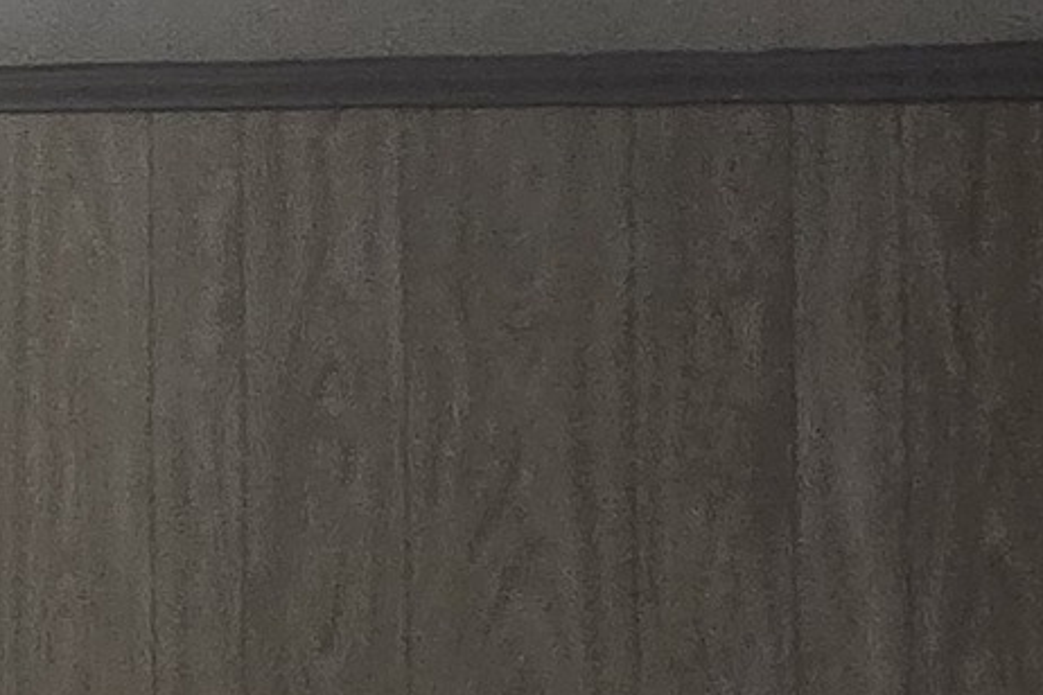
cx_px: -1427
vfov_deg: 15.1
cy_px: 158
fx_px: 2607
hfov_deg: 14.8
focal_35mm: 90
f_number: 2.2
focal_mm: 1.7
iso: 160
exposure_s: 1/60
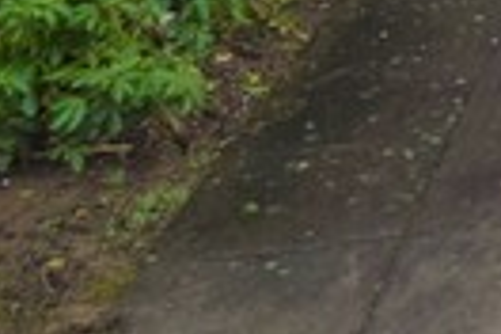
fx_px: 1614
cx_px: 1351
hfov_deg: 12.2
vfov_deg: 8.8
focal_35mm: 116
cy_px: -791
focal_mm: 10
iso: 360
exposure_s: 1/250
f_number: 8
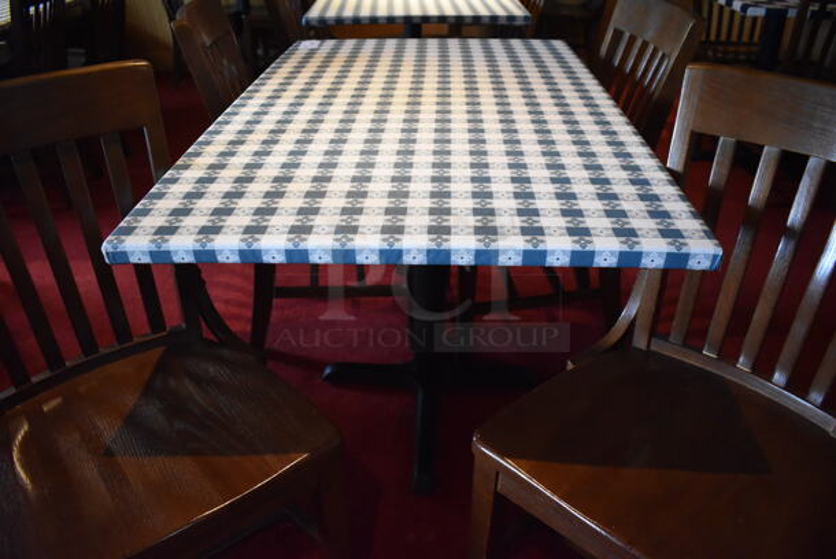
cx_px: 418
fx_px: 628
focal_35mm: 27
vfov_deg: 48.0
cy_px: 280
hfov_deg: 67.3
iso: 3200
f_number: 3.5
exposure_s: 1/125
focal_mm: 18
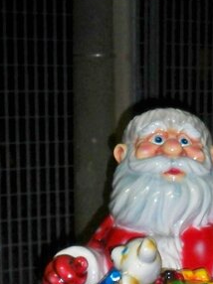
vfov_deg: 12.7
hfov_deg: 9.8
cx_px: 298
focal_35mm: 147
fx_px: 1208
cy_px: 438
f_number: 3.1
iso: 200
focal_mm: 6.3
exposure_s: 1/60
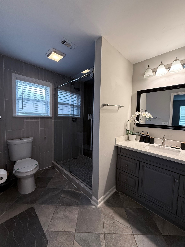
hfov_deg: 85.7
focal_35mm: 14
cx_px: 92
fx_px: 100
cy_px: 124
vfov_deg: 102.1
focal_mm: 2.22
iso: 200
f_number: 2.2
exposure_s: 1/60
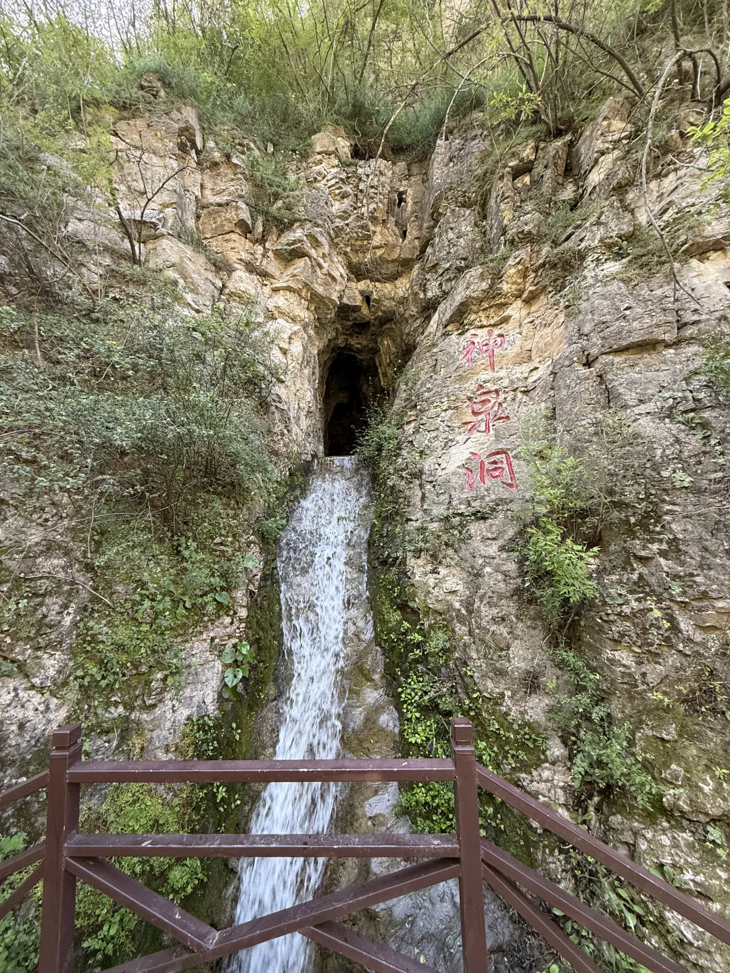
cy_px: 486
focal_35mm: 14
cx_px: 365
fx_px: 394
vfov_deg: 102.1
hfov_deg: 85.7
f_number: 2.2
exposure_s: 1/99
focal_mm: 2.22
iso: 160
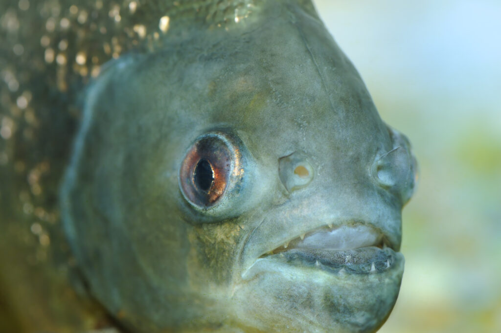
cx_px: 250
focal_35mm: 105
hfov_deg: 19.5
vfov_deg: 13.0
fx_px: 1460
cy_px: 166
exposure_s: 1/60
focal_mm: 105
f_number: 11
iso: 400
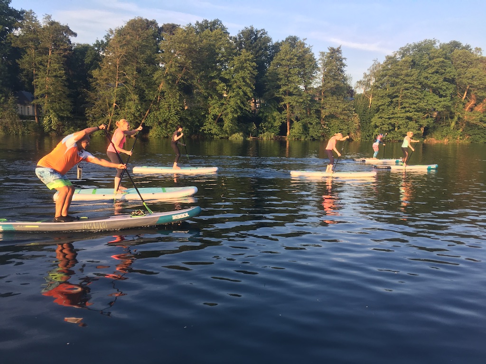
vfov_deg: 48.2
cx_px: 243
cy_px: 182
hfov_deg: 61.7
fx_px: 407
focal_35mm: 29
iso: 25
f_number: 2.2
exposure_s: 1/194
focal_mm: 4.15
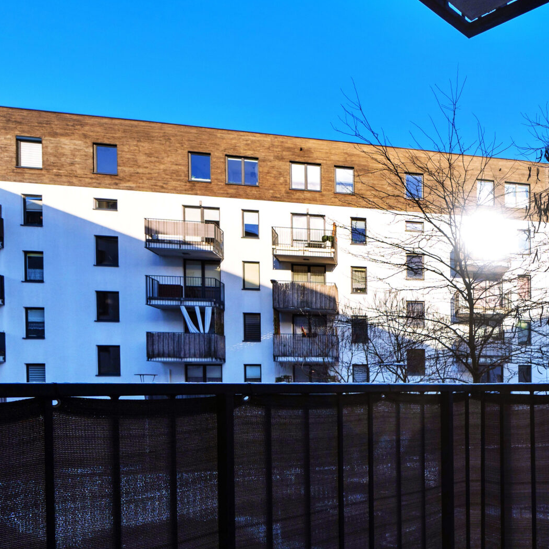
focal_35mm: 31
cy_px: 398
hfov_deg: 44.3
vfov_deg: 50.8
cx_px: 555
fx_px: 556
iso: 100
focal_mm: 10
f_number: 4.5
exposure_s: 1/160
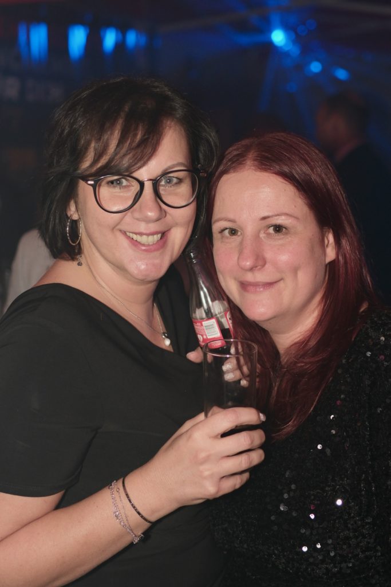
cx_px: 196
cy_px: 294
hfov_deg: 29.9
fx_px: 733
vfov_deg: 43.6
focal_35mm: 45
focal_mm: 30
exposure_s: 1/60
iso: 640
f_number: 2
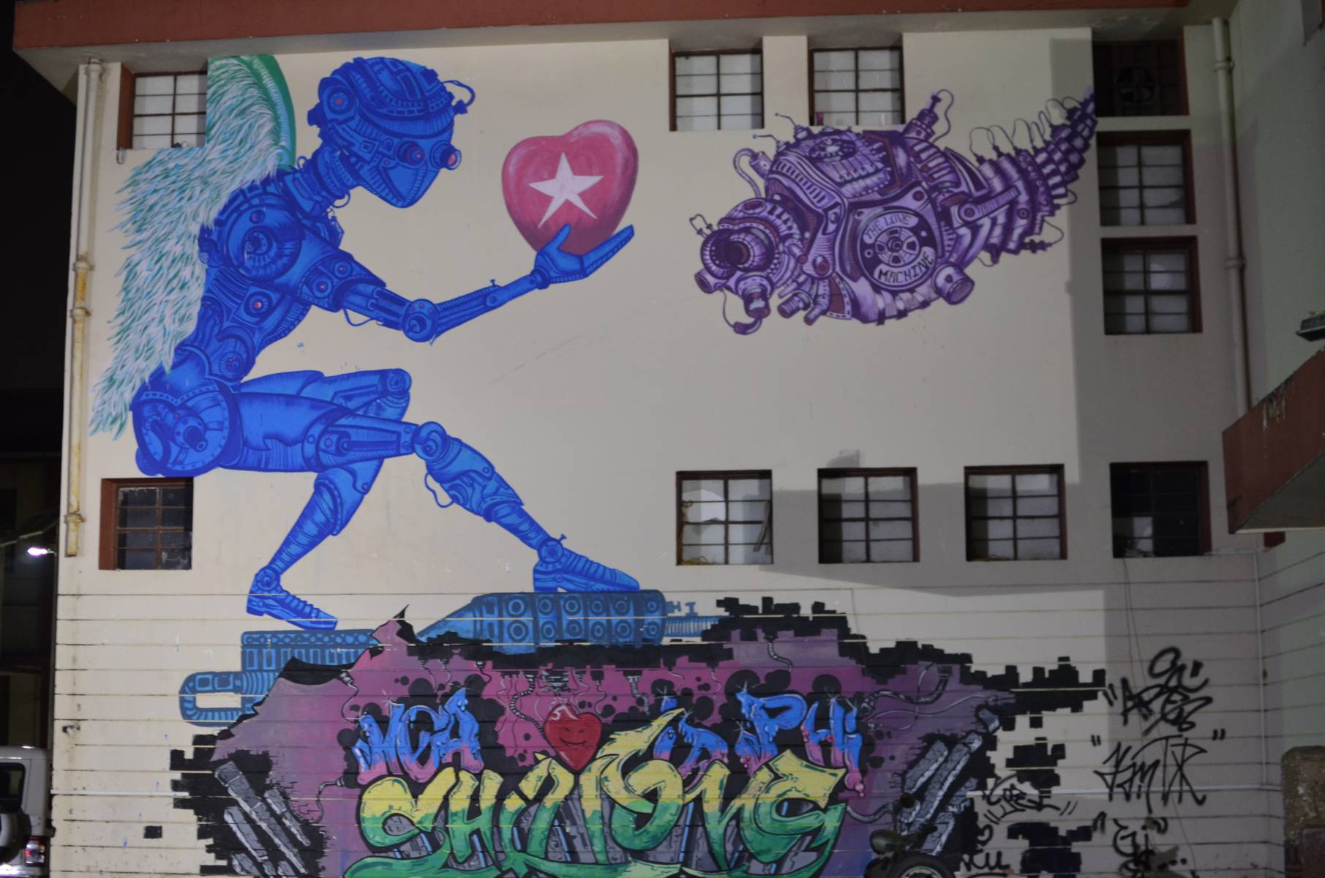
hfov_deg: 37.9
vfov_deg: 25.6
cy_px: 439
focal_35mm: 52
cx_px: 662
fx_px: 1929
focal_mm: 35
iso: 800
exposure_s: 1/10
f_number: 1.8
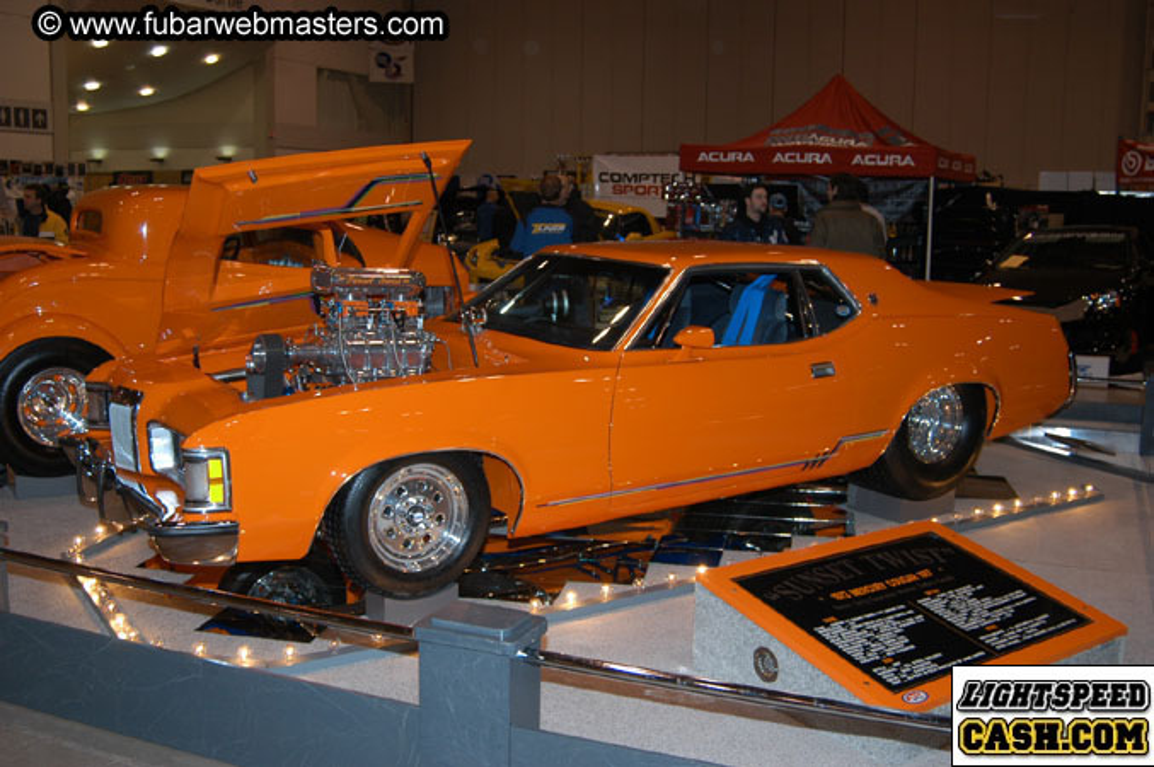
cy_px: 384
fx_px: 1153
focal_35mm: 36
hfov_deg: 53.2
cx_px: 577
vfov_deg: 36.8
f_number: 5
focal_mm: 24
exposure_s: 1/60
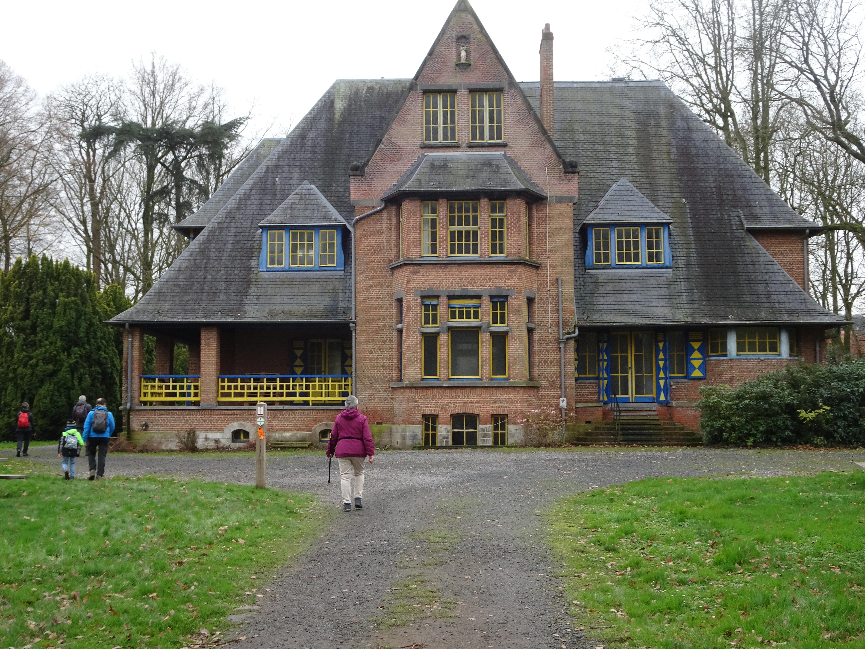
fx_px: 1025
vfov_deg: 35.1
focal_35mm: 41
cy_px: 324
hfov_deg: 45.8
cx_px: 432
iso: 100
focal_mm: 7.05
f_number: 4
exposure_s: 1/50
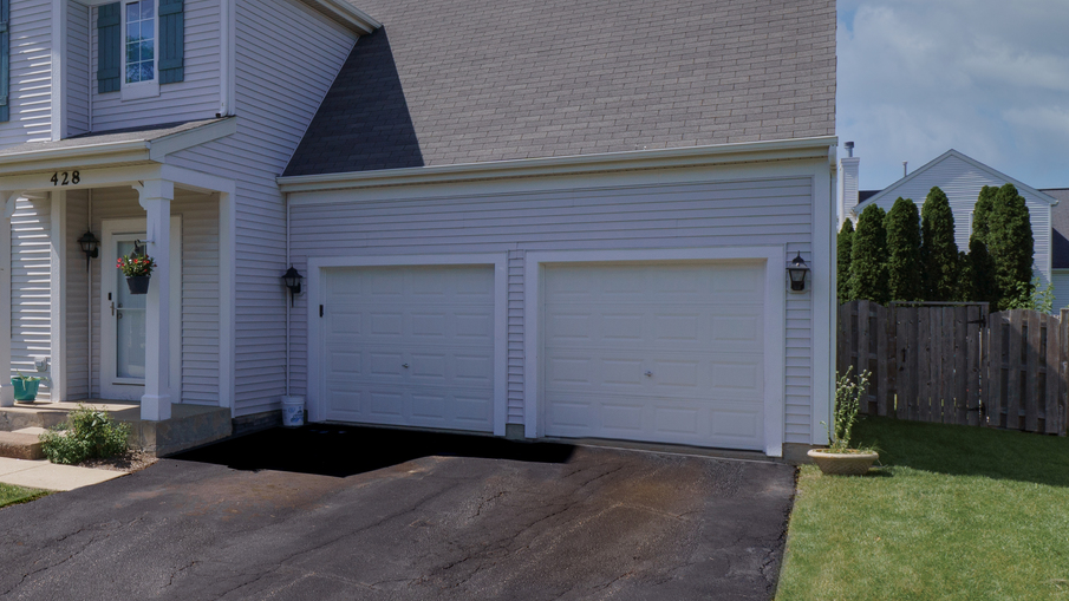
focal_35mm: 31
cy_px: 123
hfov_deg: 59.2
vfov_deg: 36.6
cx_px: 259
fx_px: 877
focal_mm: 11
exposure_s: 1/200
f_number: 11
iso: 100
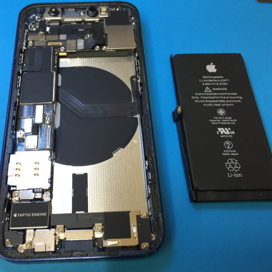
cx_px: 104
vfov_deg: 47.2
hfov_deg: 46.9
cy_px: 134
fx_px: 311
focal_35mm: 35
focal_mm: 4.15
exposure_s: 1/15
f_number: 2.2
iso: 32
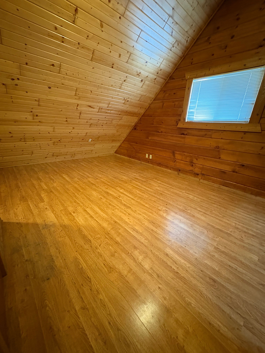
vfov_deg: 102.1
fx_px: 143
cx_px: 132
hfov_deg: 85.7
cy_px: 176
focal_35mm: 14
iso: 1000
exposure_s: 1/30
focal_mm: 2.22
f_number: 2.2
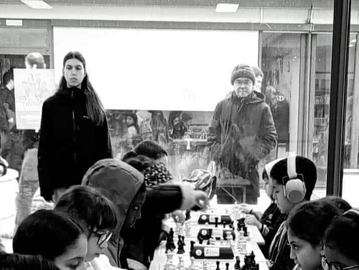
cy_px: 400
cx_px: 225
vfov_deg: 13.8
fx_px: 1049
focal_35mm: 101
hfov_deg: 19.4
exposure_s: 1/50
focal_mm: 4.22
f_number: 1.8
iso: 850
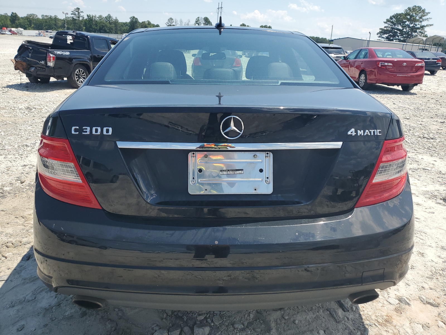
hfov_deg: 67.3
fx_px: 335
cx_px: 223
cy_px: 168
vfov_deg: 53.1
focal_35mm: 26
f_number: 1.5
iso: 50
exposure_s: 1/3333
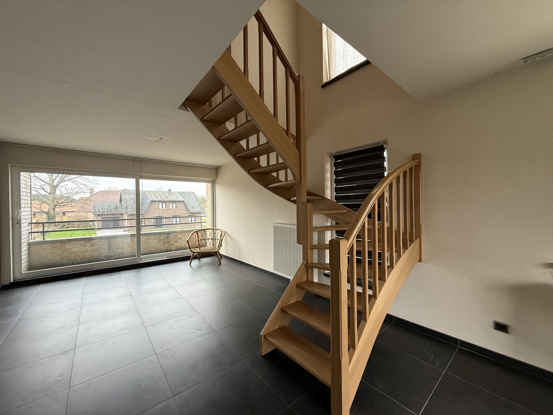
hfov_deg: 102.1
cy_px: 208
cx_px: 276
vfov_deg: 85.7
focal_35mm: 14
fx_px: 224
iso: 250
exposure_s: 1/99
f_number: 2.2
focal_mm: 2.22
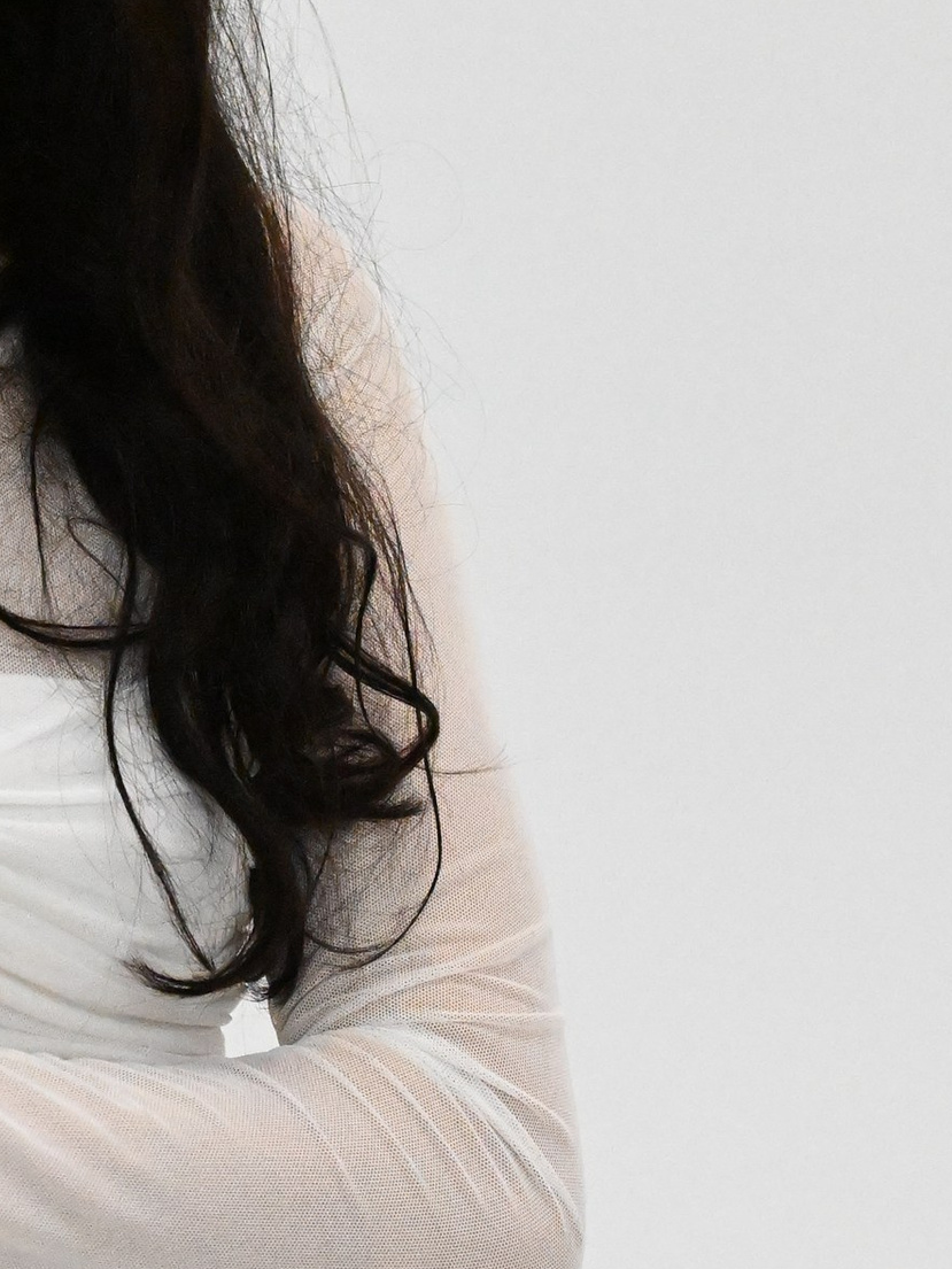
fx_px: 5389
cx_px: -312
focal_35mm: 147
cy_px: 77
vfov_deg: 13.3
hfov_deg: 9.9
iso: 14400
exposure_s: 1/800
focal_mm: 44
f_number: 4.5
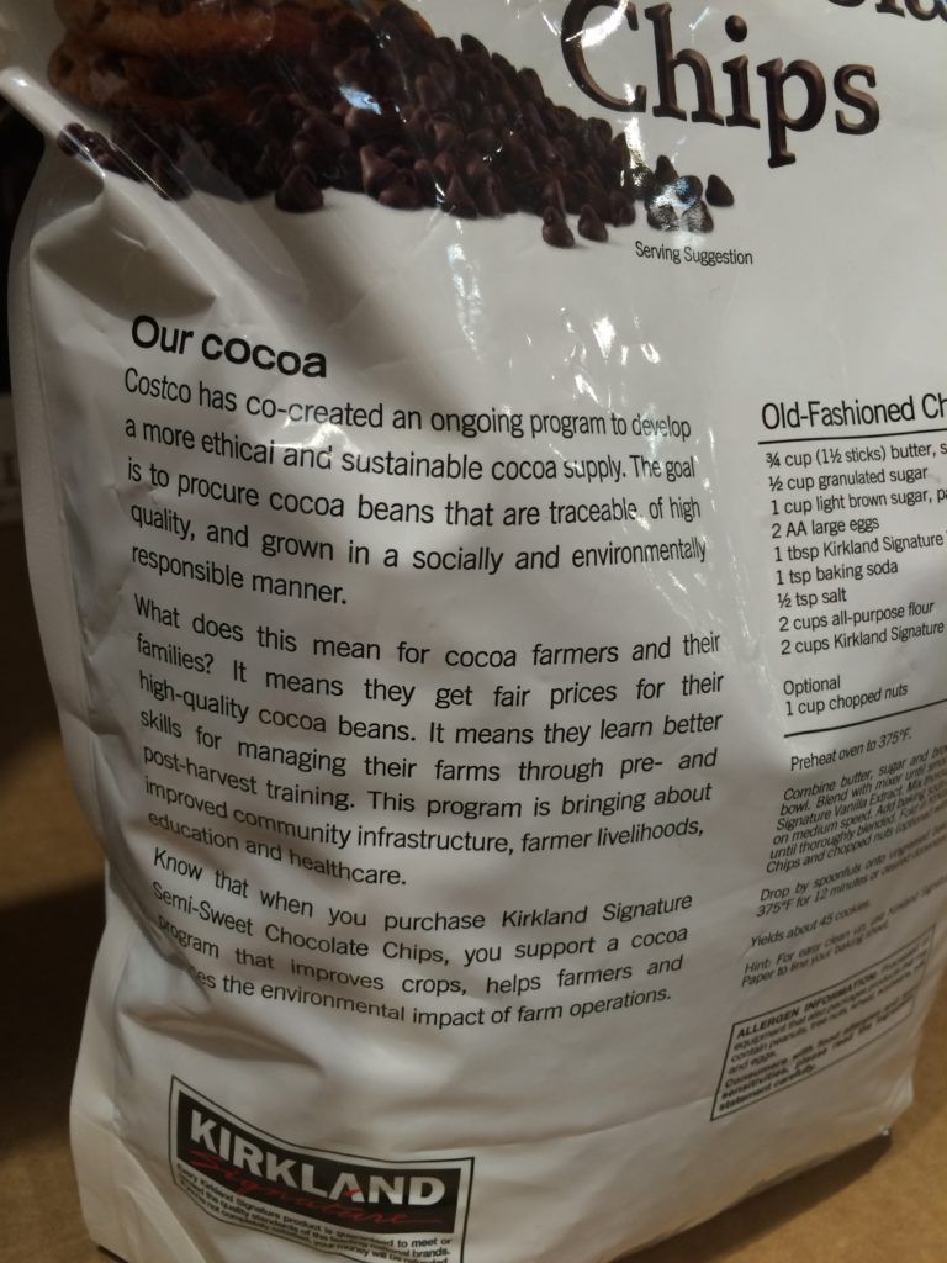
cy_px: 632
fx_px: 1058
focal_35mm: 29
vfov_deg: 61.7
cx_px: 474
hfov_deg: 48.2
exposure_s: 1/30
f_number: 2.2
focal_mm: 4.15
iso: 80
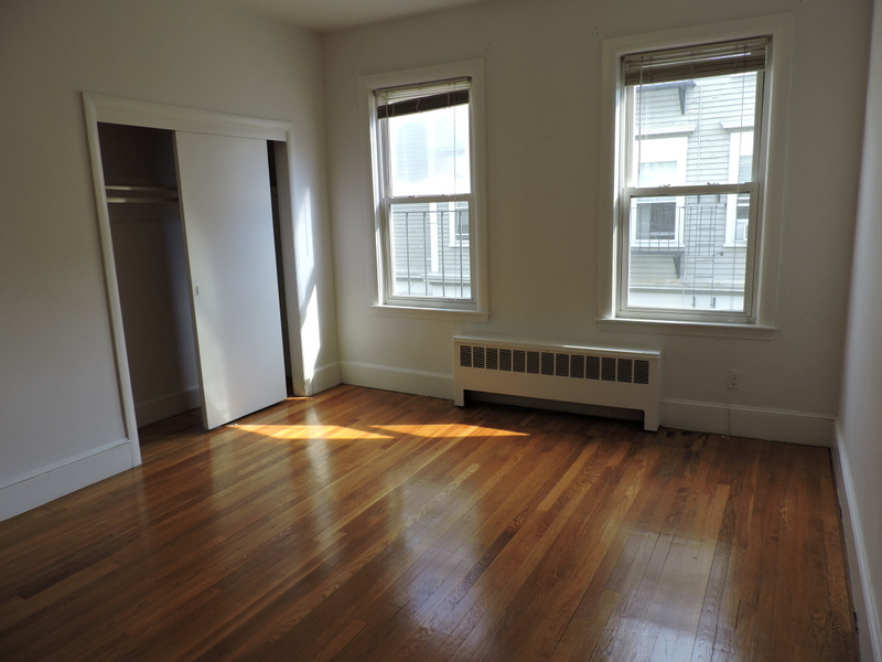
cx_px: 441
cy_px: 331
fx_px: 612
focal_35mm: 24
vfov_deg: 56.8
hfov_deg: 71.6
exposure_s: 1/100
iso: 100
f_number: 3
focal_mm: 4.3
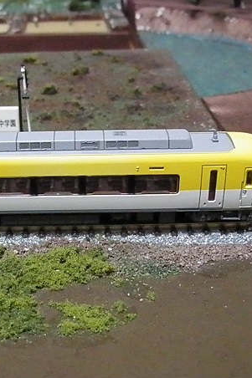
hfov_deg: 23.1
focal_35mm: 58
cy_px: 192
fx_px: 609
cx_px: 57
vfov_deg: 34.5
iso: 3200
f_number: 3.9
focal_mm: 7.3
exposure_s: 1/60
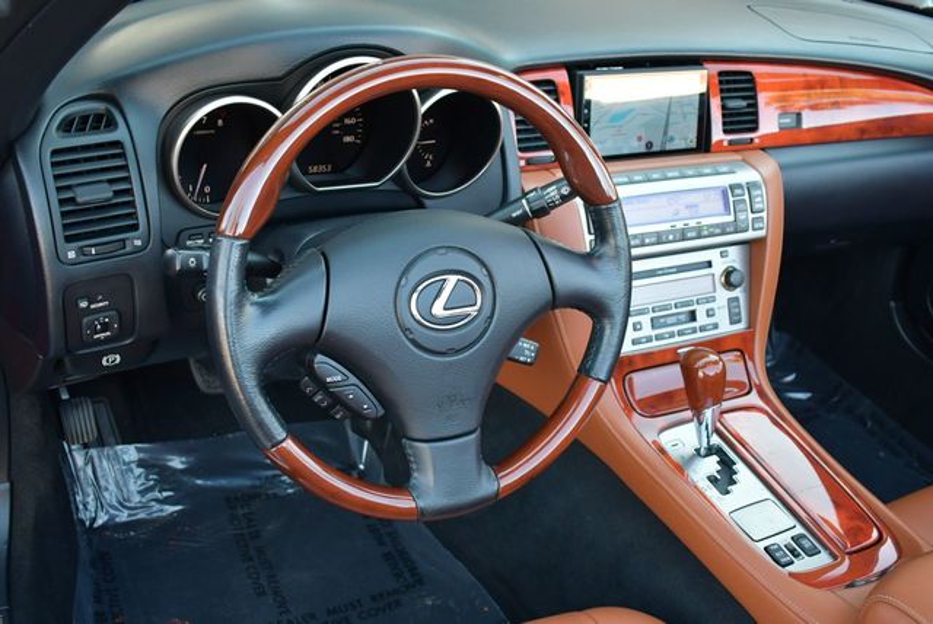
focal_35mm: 40
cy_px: 312
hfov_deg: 48.4
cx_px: 466
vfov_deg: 33.5
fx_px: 1038
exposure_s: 1/250
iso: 800
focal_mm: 20
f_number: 3.8
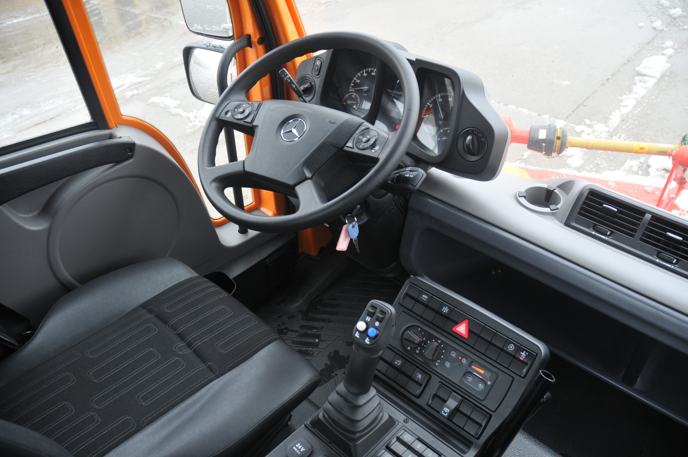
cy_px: 228
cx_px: 344
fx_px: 515
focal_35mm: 27
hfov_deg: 67.4
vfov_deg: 47.8
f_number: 4
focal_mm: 18
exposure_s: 1/60
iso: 320
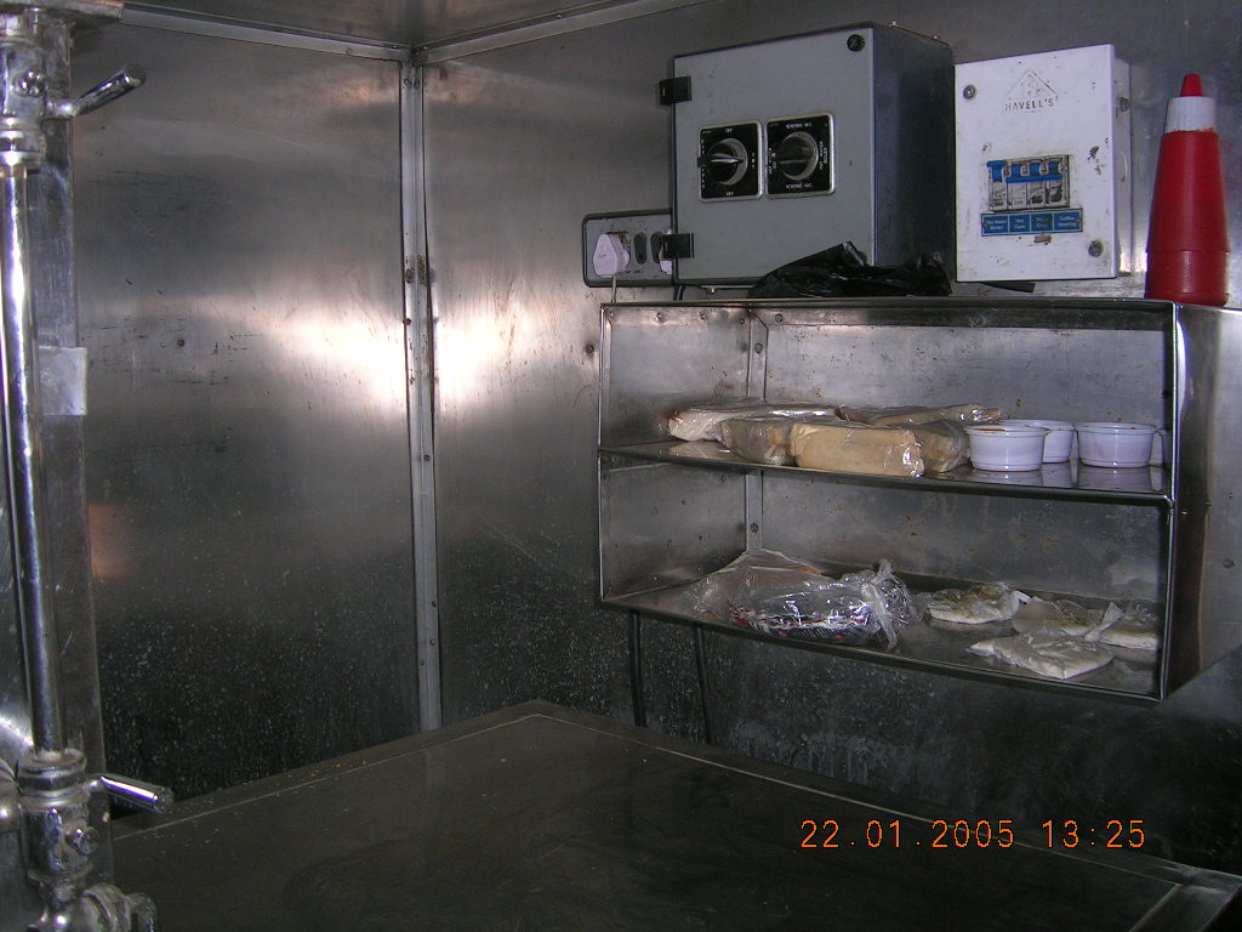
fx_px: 1256
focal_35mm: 35
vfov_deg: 40.7
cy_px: 466
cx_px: 621
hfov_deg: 52.6
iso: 50
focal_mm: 5.4
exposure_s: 1/60.1
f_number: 2.8
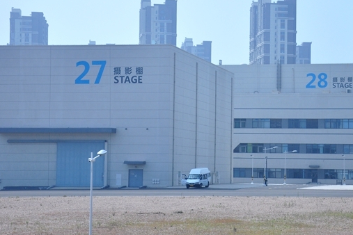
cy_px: 90
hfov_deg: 20.0
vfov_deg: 13.4
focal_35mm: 102
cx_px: 224
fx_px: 1000
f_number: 5
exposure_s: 1/4000
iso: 400
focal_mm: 50
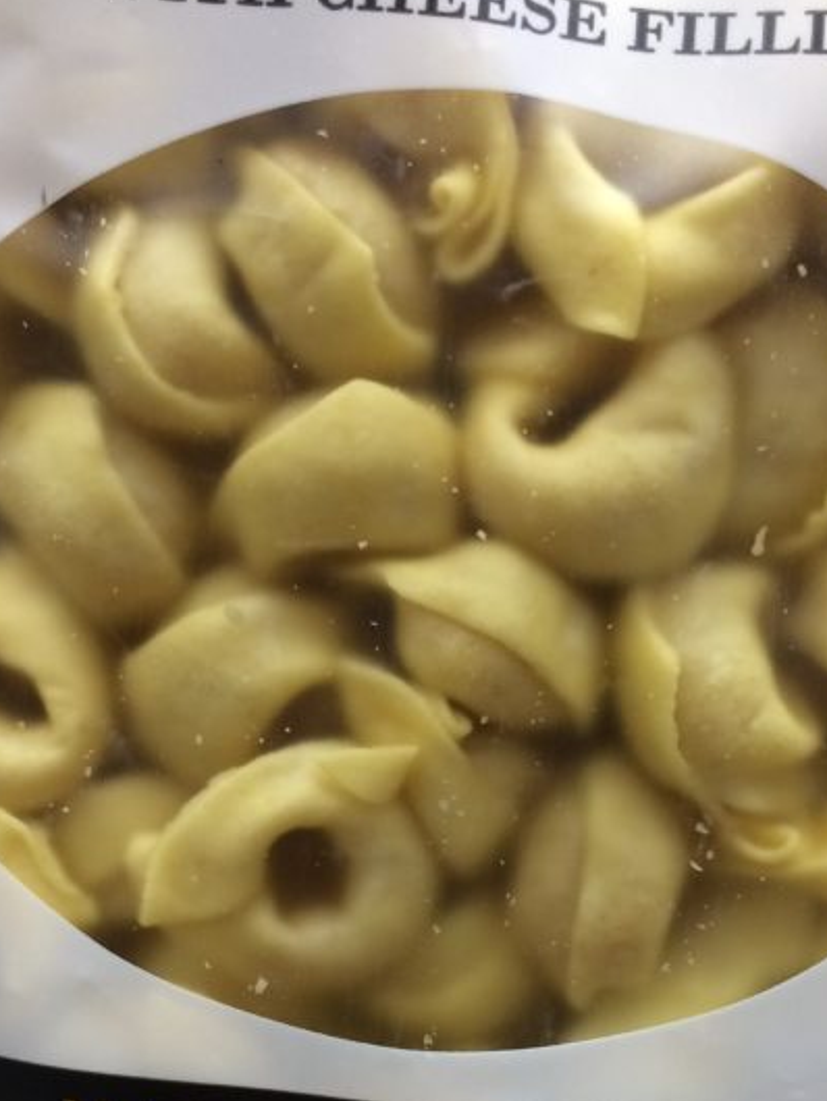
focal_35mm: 56
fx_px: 1782
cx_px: 455
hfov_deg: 26.1
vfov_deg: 33.3
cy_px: 883
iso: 125
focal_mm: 4.15
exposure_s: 1/30
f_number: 2.2
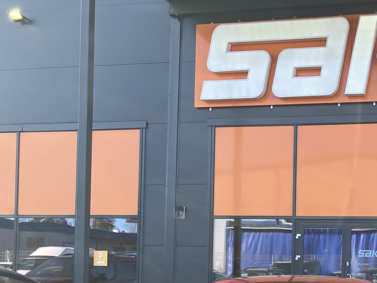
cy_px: 271
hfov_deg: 32.4
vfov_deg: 25.5
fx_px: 599
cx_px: 367
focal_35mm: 55
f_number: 1.8
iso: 32
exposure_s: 1/374
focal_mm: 3.99
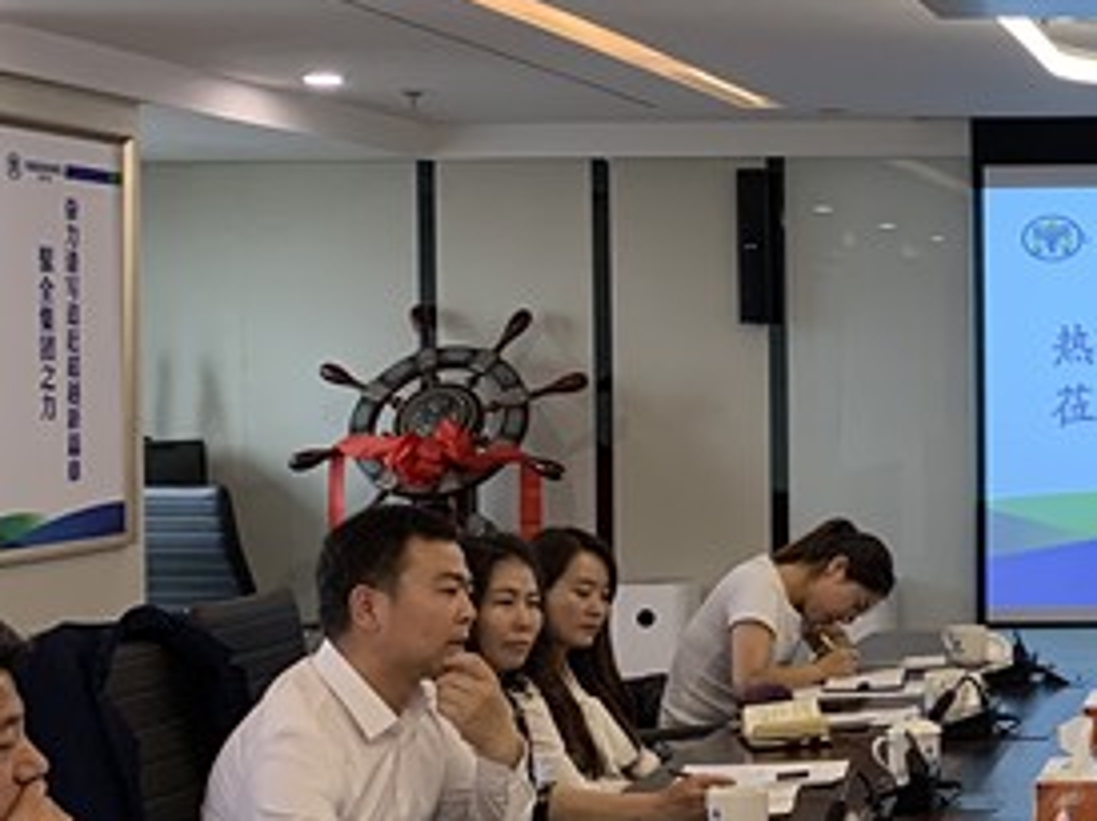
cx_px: 1281
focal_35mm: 76
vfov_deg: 19.4
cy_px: 396
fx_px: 2406
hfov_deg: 23.7
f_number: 1.8
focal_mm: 4.25
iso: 50
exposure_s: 1/100
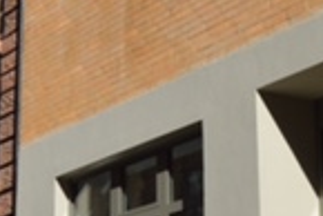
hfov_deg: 17.2
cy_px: 94
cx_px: 131
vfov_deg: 11.5
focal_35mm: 119
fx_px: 1069
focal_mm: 18
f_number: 8
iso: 100
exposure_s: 1/250
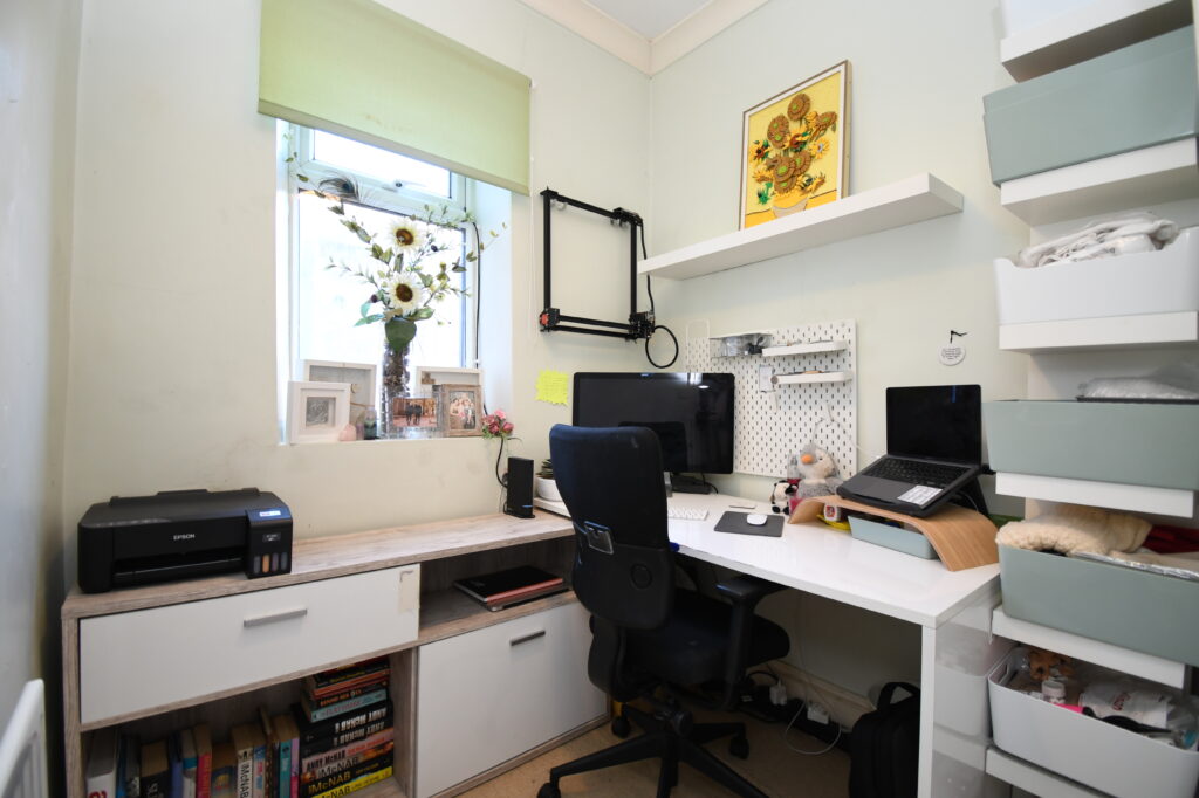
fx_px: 499
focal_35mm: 15
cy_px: 399
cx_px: 600
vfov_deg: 77.3
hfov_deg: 100.4
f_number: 4.5
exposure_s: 1/20
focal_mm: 10
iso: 560
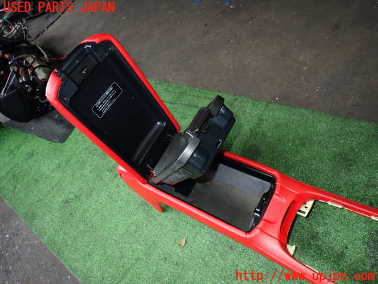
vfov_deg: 54.9
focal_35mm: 25
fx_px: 273
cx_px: 189
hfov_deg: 69.4
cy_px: 142
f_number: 5.6
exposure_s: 1/30
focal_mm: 4.5
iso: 200
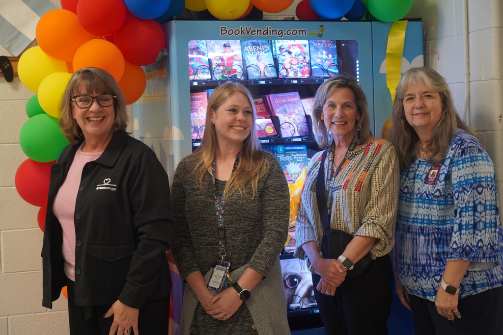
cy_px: 168
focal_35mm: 62
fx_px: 866
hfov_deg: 32.4
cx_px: 252
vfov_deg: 21.9
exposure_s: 1/160
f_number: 4
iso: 3200
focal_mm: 62
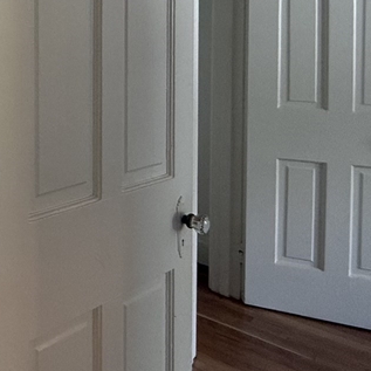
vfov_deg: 39.0
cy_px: 40
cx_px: -167
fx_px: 485
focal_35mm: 40
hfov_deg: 28.9
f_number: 2.2
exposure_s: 1/99
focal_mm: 2.22
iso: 200
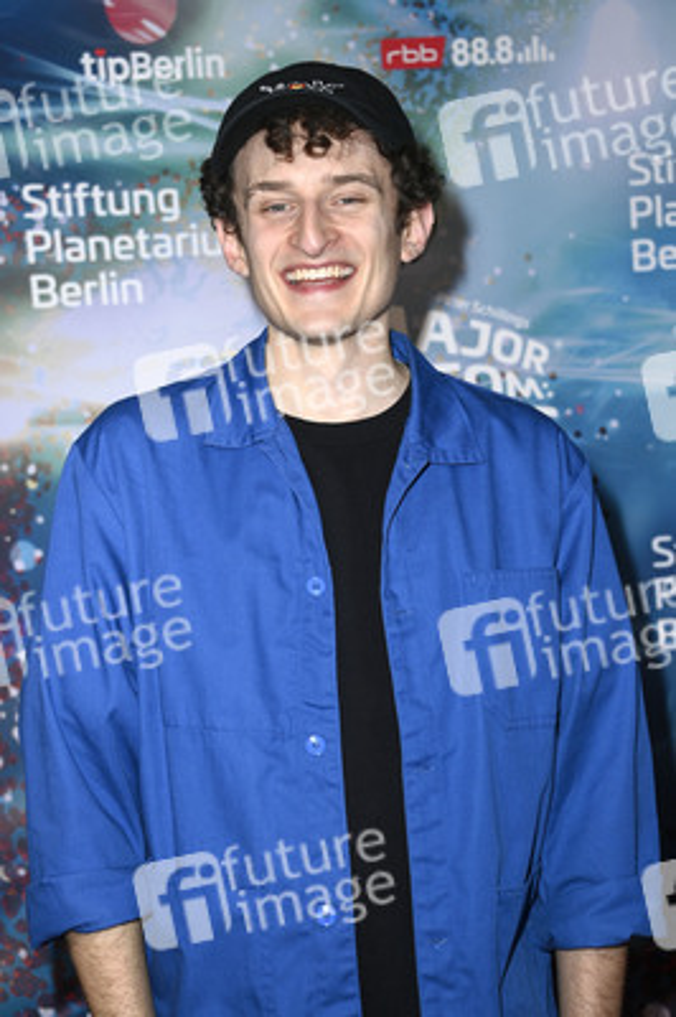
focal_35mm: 68
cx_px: 338
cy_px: 508
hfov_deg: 20.0
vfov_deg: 29.7
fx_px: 1919
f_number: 5.6
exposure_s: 1/160
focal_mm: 68
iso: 500
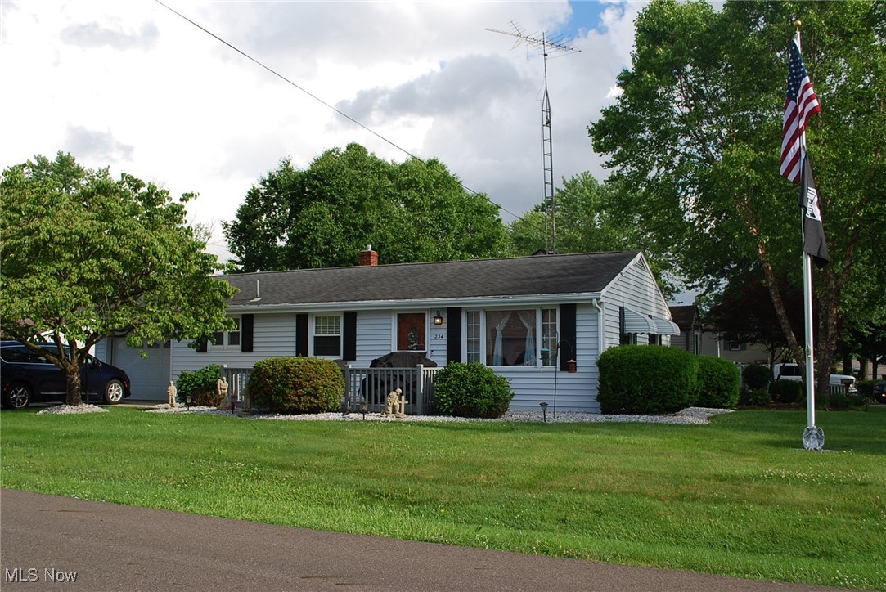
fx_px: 813
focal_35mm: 33
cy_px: 296
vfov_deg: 40.0
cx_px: 443
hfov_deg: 57.2
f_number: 6.3
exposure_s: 1/200
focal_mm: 22
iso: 100
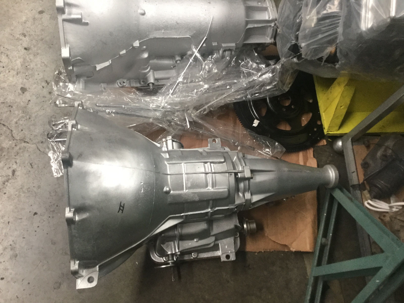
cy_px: 152
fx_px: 362
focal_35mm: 31
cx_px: 202
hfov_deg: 58.4
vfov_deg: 45.4
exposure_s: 1/33
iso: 200
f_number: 2.4
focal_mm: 3.3
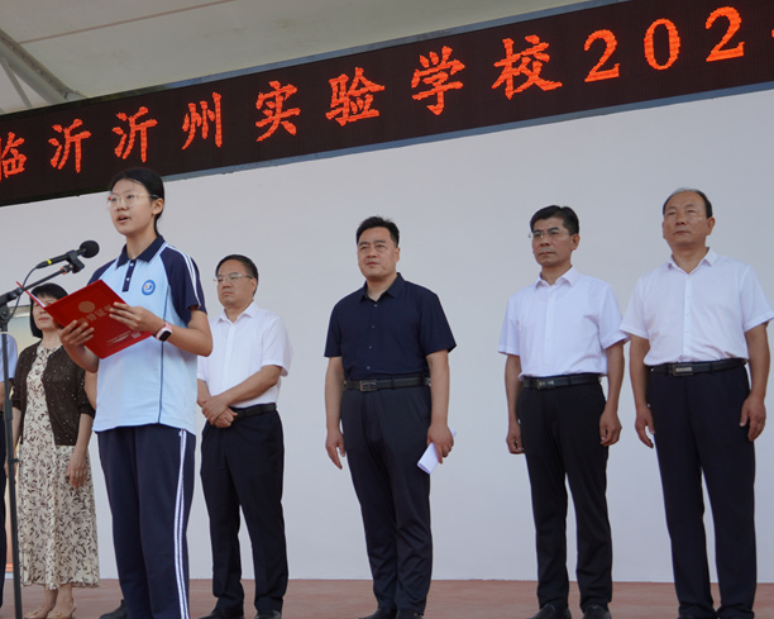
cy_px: 335
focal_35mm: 69
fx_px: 1580
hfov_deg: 27.1
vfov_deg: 22.1
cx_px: 167
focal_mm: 30
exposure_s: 1/200
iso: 100
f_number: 4.5
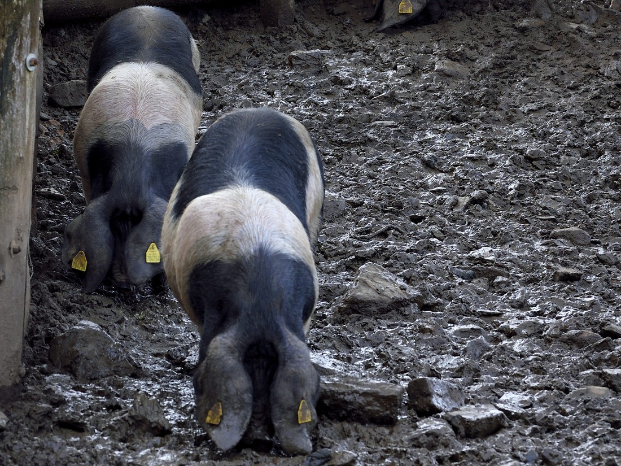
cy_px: -117
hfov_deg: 6.3
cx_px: 335
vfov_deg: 4.7
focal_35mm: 315
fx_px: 5651
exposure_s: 1/160
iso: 400
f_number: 7.1
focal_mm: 150
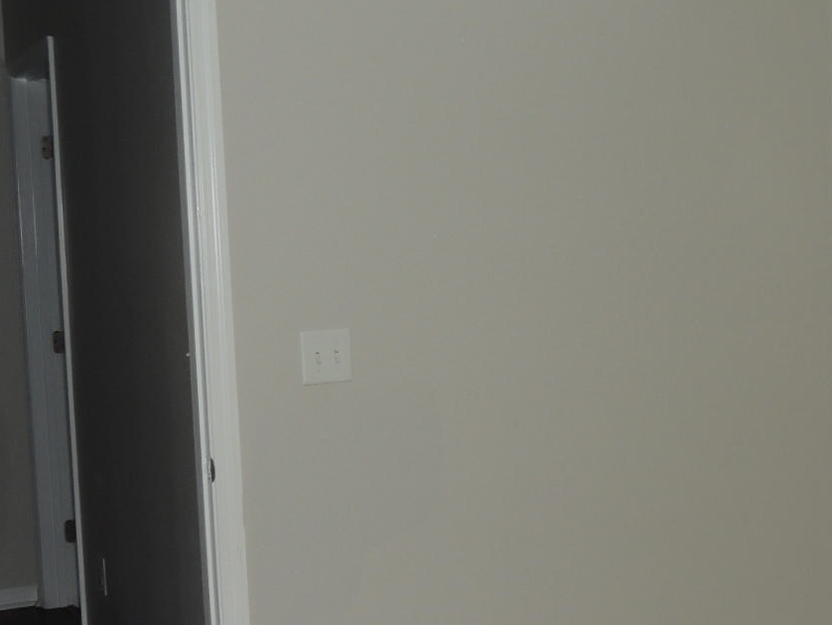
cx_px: 479
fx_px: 1515
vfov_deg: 23.2
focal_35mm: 63
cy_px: 384
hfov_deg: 30.7
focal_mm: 5.8
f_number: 3.2
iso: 200
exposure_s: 1/30
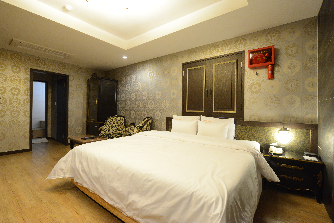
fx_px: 148
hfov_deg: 96.7
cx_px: 167
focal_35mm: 16
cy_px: 112
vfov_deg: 73.8
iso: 4000
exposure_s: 1/50
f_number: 5
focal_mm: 16
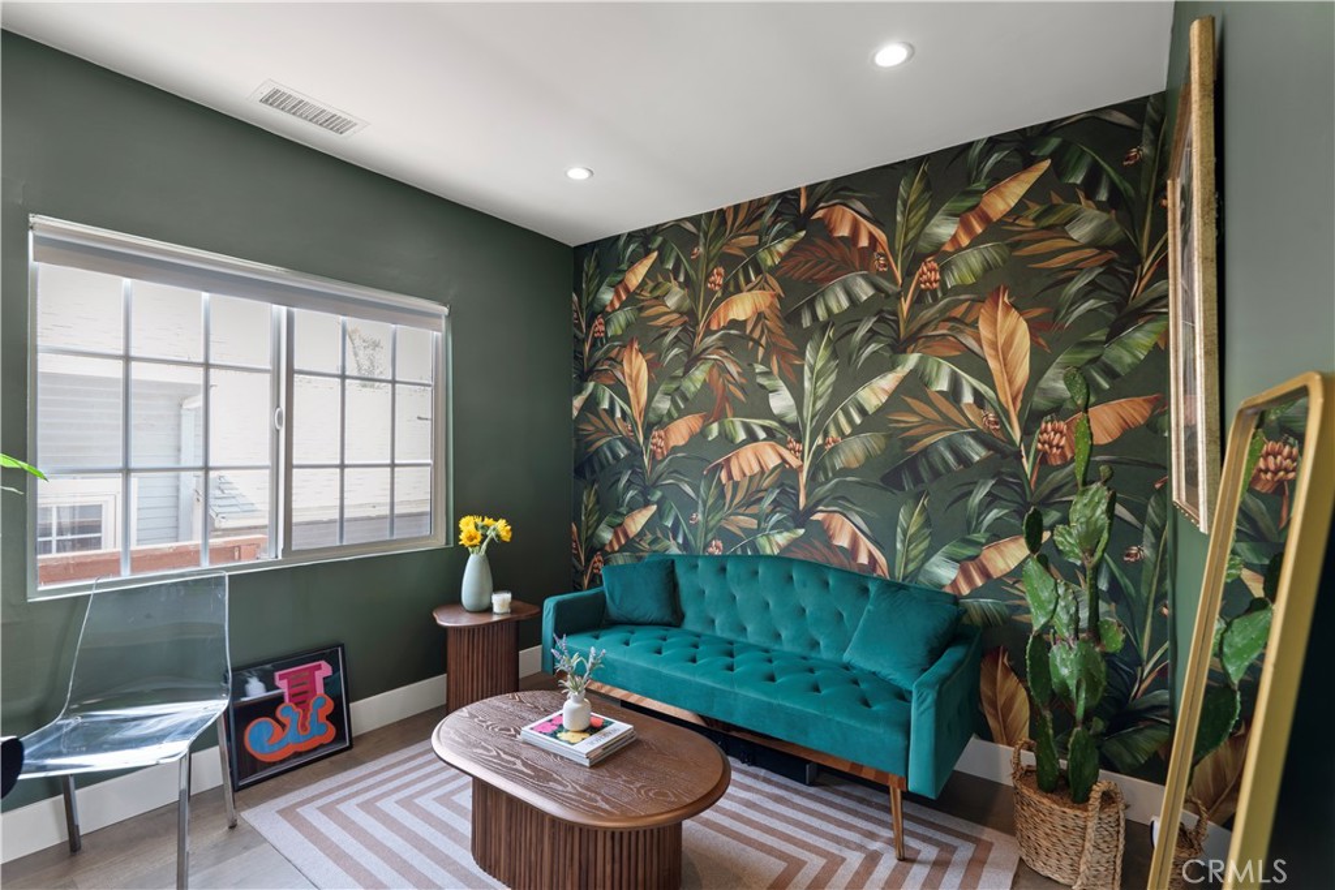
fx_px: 630
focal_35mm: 17
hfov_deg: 93.3
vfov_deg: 70.5
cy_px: 445
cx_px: 668
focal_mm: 17
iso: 200
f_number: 8
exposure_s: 3.2
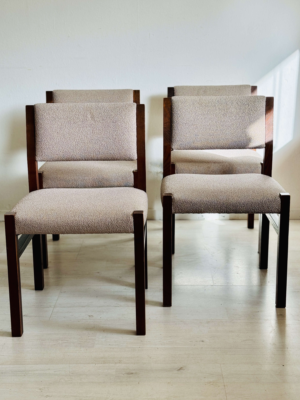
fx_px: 612
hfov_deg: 27.5
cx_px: 150
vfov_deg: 36.2
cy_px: 186
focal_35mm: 53
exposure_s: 1/209
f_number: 1.78
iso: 50
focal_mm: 6.76
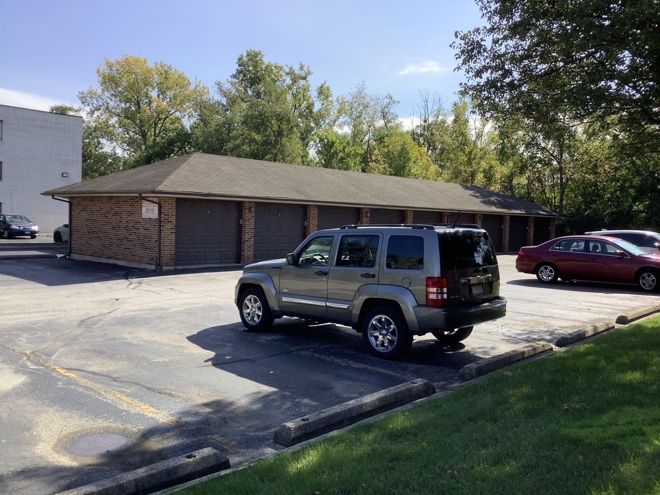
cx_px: 330
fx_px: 591
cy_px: 248
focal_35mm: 31
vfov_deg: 45.4
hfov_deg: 58.4
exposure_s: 1/612
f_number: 2.4
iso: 25
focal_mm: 3.3
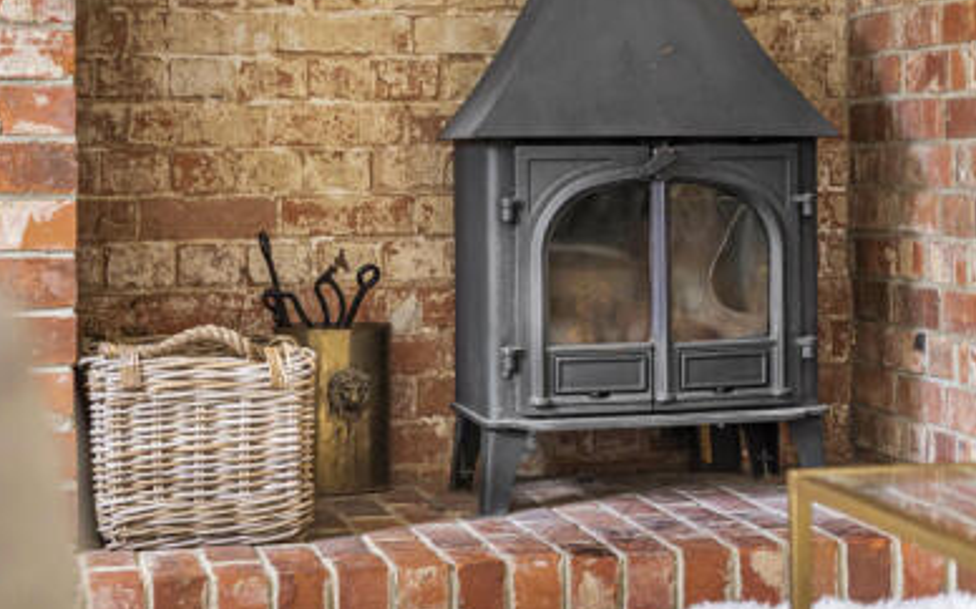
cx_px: 815
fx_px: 2286
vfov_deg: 15.1
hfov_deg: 23.6
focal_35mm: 86
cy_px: 167
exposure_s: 1/60
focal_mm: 50
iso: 500
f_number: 4.5
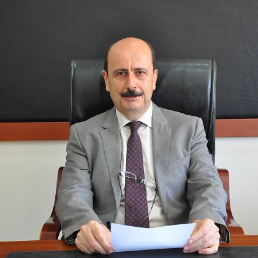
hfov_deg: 22.2
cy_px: 128
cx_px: 140
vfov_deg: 22.2
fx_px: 658
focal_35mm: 78
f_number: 6.3
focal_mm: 40
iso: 1000
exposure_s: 1/40
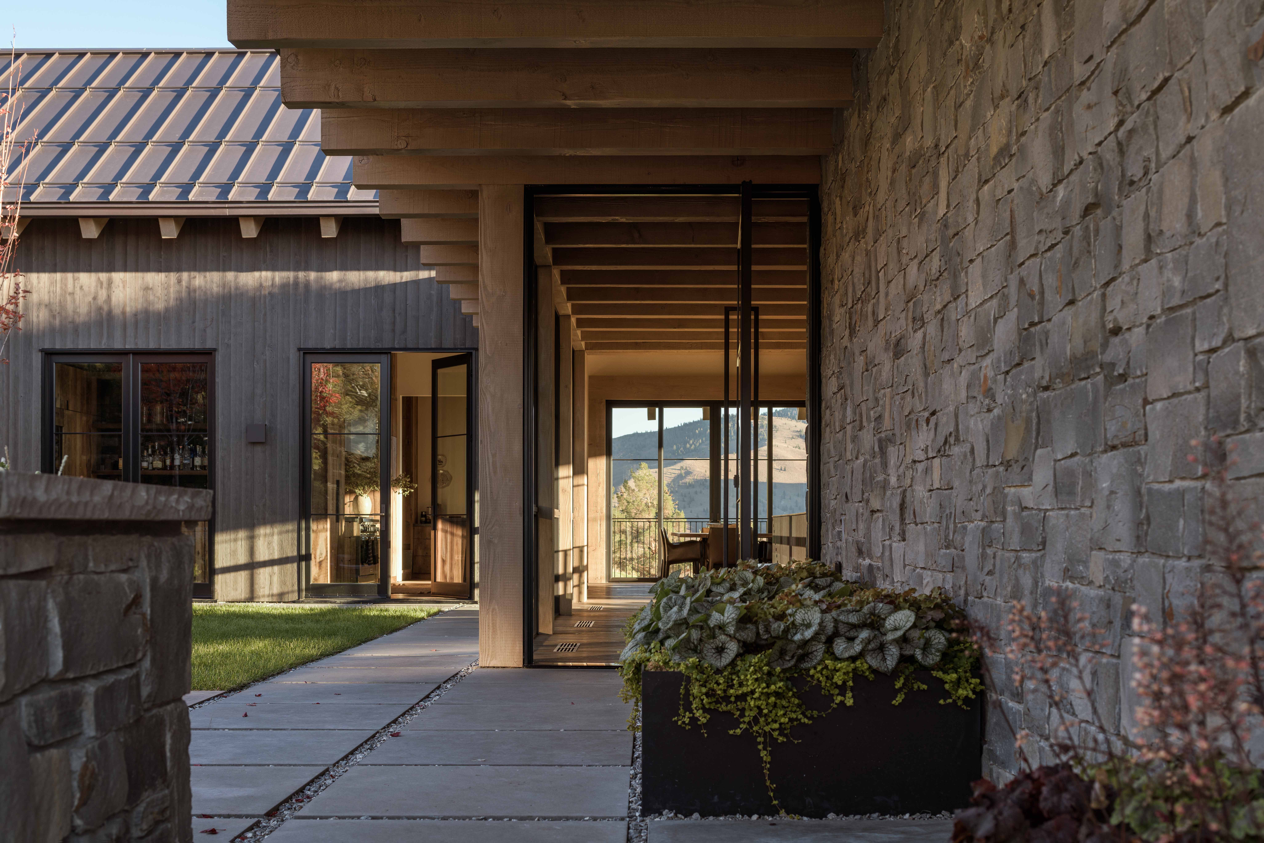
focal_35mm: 45
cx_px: 632
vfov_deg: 29.9
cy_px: 422
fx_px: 1580
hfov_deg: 43.6
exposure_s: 1/15
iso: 64
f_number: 8
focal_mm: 45
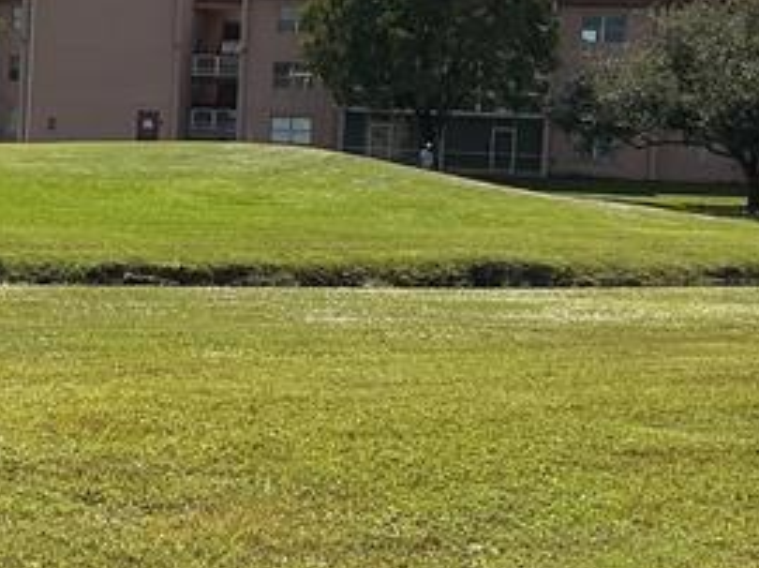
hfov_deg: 22.0
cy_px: 186
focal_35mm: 86
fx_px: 1884
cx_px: 11
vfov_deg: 17.1
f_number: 1.8
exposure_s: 1/3322
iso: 25
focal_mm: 3
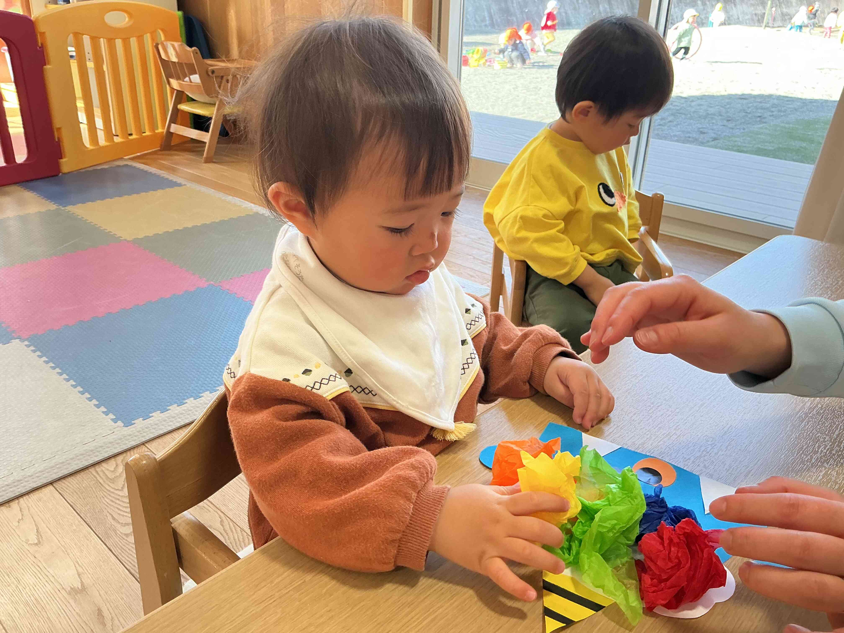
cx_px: 422
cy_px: 316
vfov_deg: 48.2
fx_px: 707
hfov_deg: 61.7
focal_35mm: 29
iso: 50
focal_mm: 3
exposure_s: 1/120
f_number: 1.8
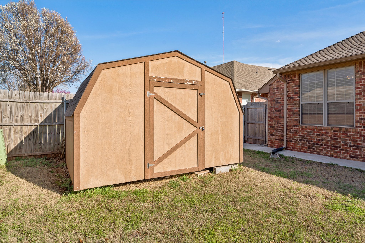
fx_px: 213
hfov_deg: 81.2
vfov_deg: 59.5
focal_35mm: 21
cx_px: 182
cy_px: 122
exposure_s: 1/800
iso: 200
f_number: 7.1
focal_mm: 21
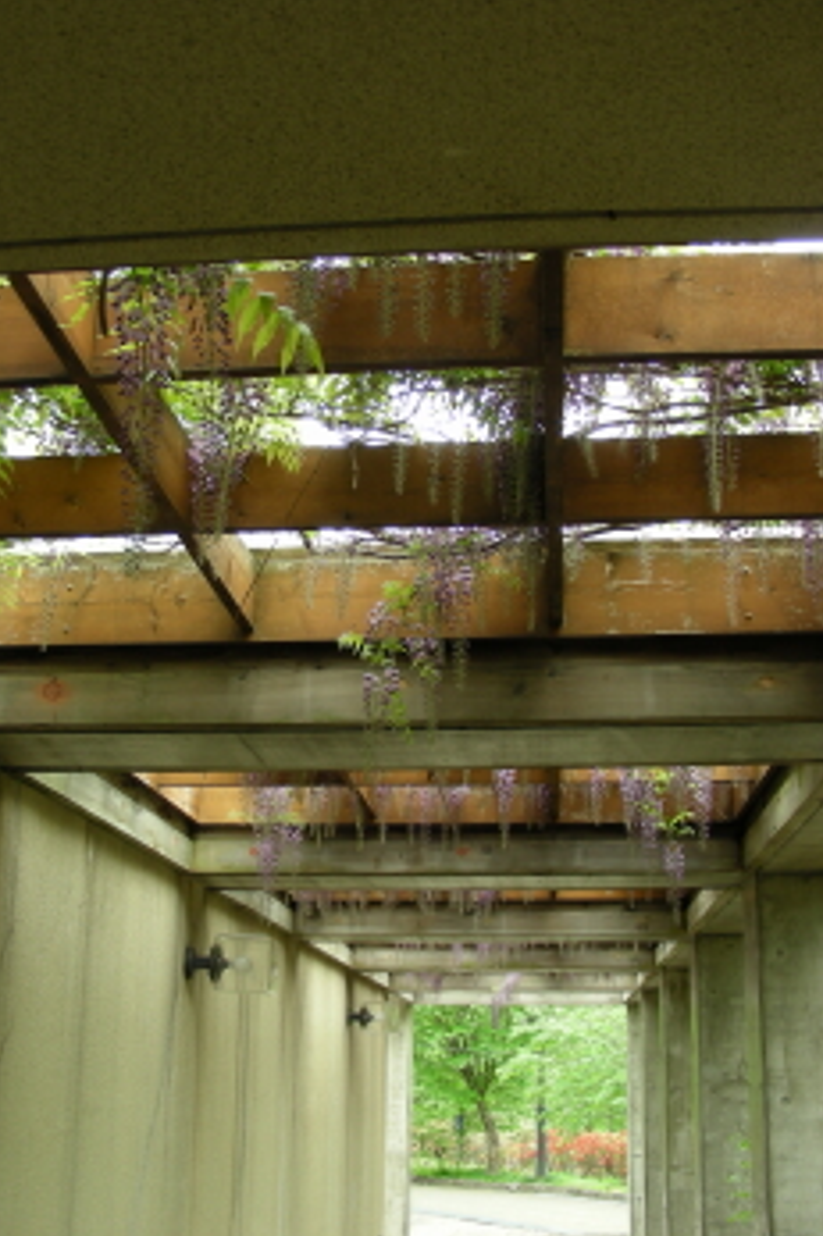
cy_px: 620
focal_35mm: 43
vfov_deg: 45.5
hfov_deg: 31.1
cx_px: 381
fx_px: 1476
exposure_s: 1/30.3
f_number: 3.5
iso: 67
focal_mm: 6.8
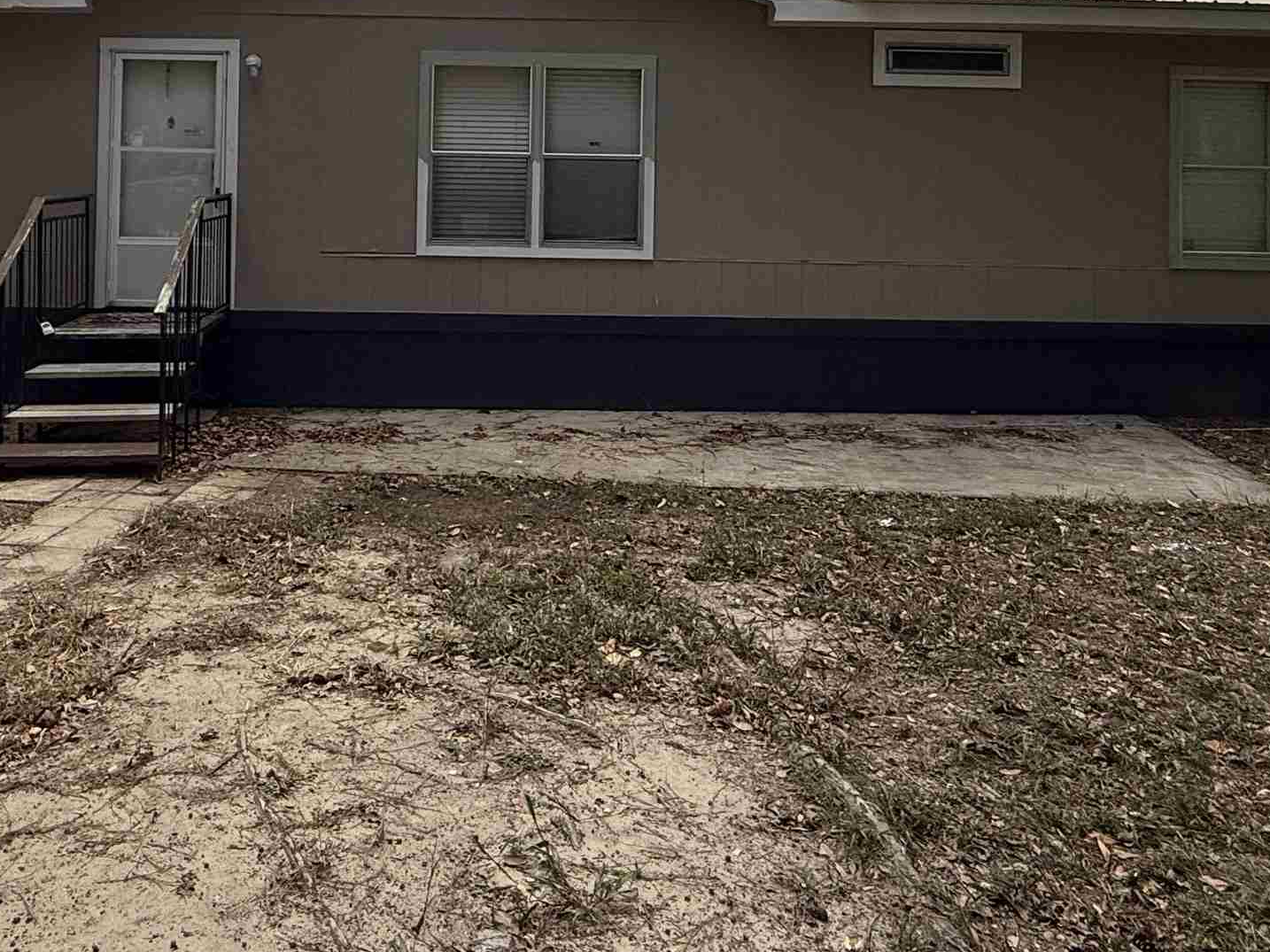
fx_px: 1100
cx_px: 489
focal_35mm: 30
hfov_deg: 59.3
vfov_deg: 43.8
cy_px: 144
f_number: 2.2
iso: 64
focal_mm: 2.22
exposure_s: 1/306
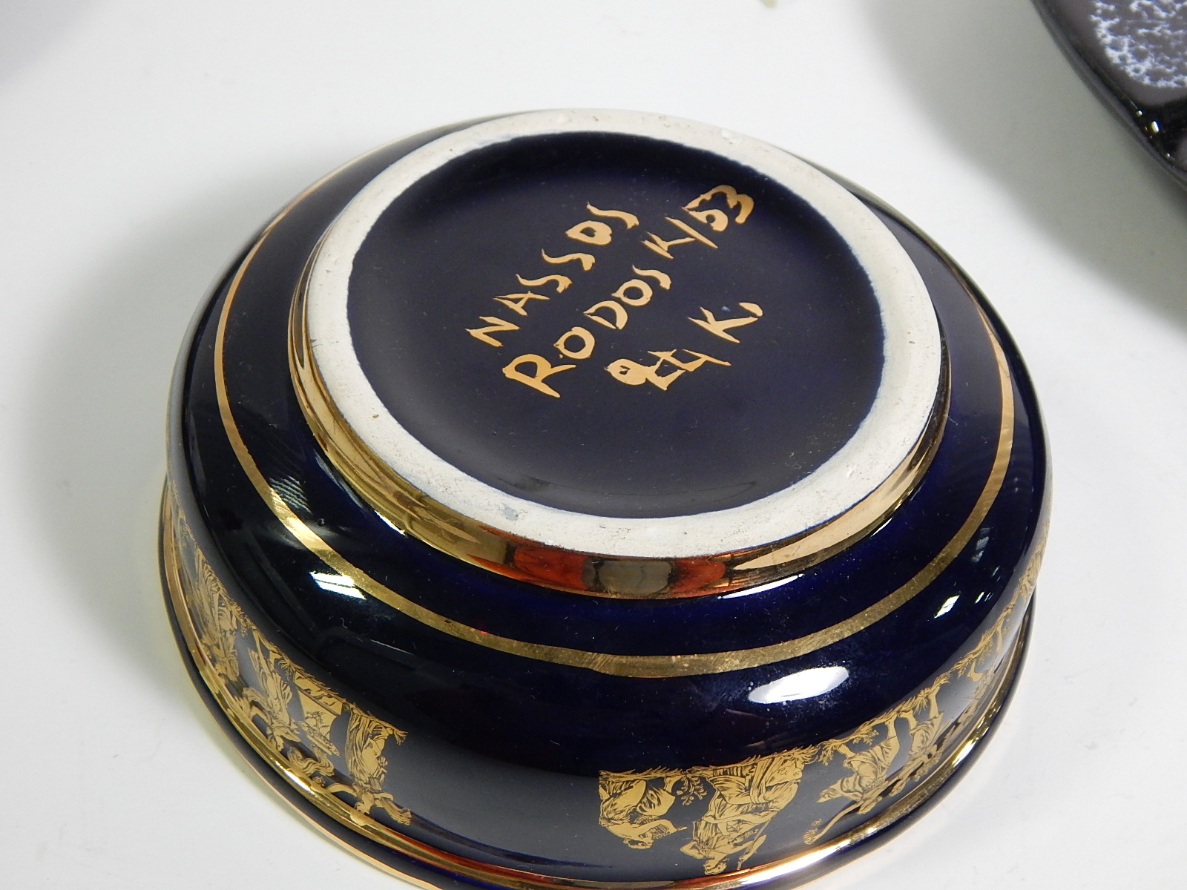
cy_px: 445
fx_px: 1646
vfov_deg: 30.3
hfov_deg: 39.7
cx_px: 594
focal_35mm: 48
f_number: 3.7
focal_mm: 8.6
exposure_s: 1/80
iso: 400
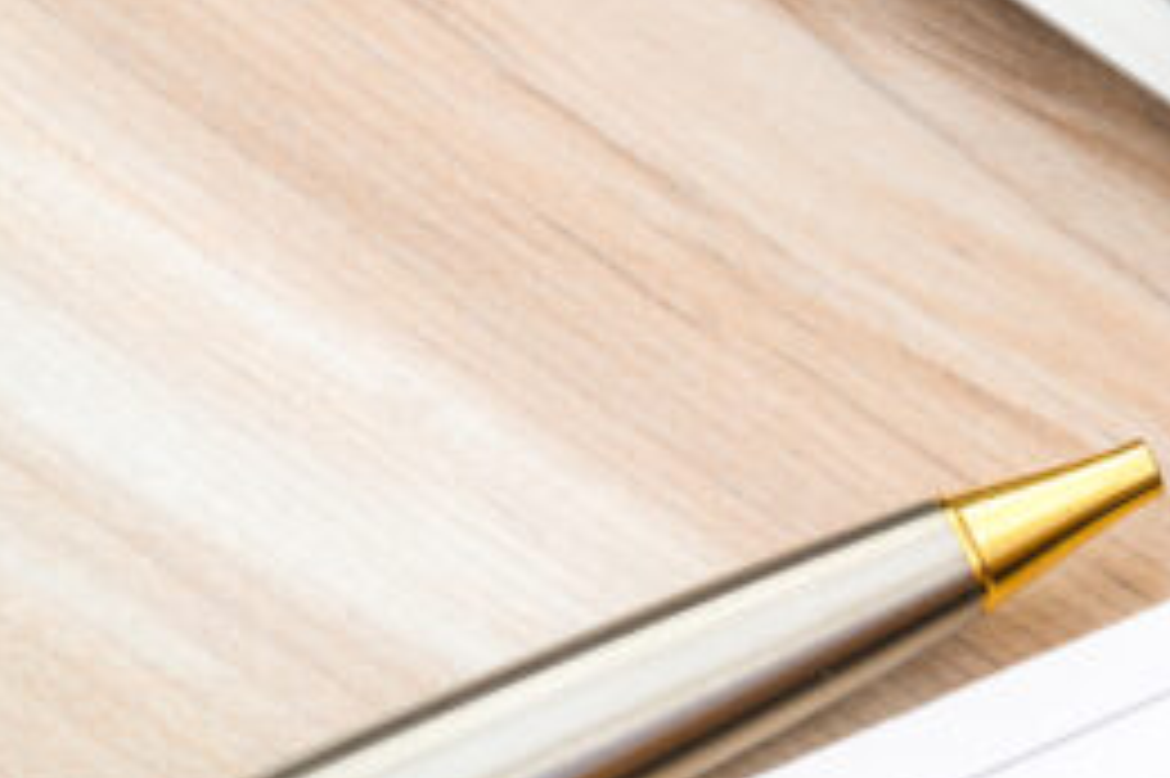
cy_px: -533
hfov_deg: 9.1
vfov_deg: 6.2
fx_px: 7048
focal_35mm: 217
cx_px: 2074
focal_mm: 55
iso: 100
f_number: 9
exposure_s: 1/125
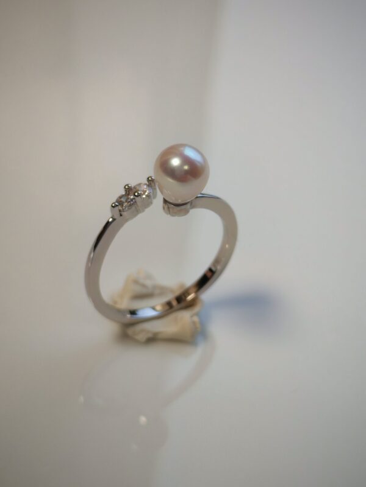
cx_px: 183
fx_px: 959
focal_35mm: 68
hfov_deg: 21.6
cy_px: 244
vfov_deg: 28.6
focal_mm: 5.52
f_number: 1.95
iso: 64
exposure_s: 1/100
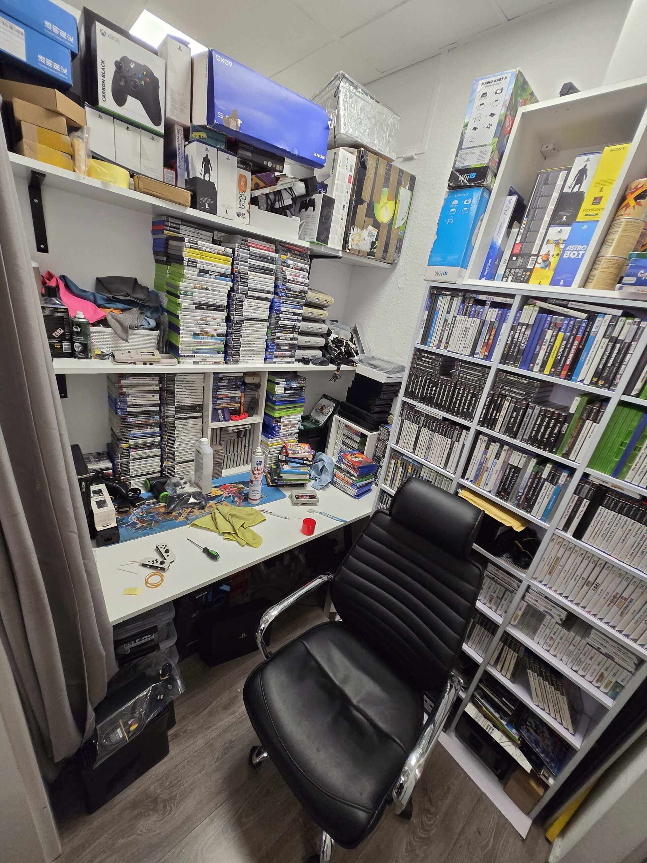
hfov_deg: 89.9
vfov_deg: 106.2
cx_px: 324
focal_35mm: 13
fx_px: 324
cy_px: 432
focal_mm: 1.7
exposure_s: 1/50
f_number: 2.2
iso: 100
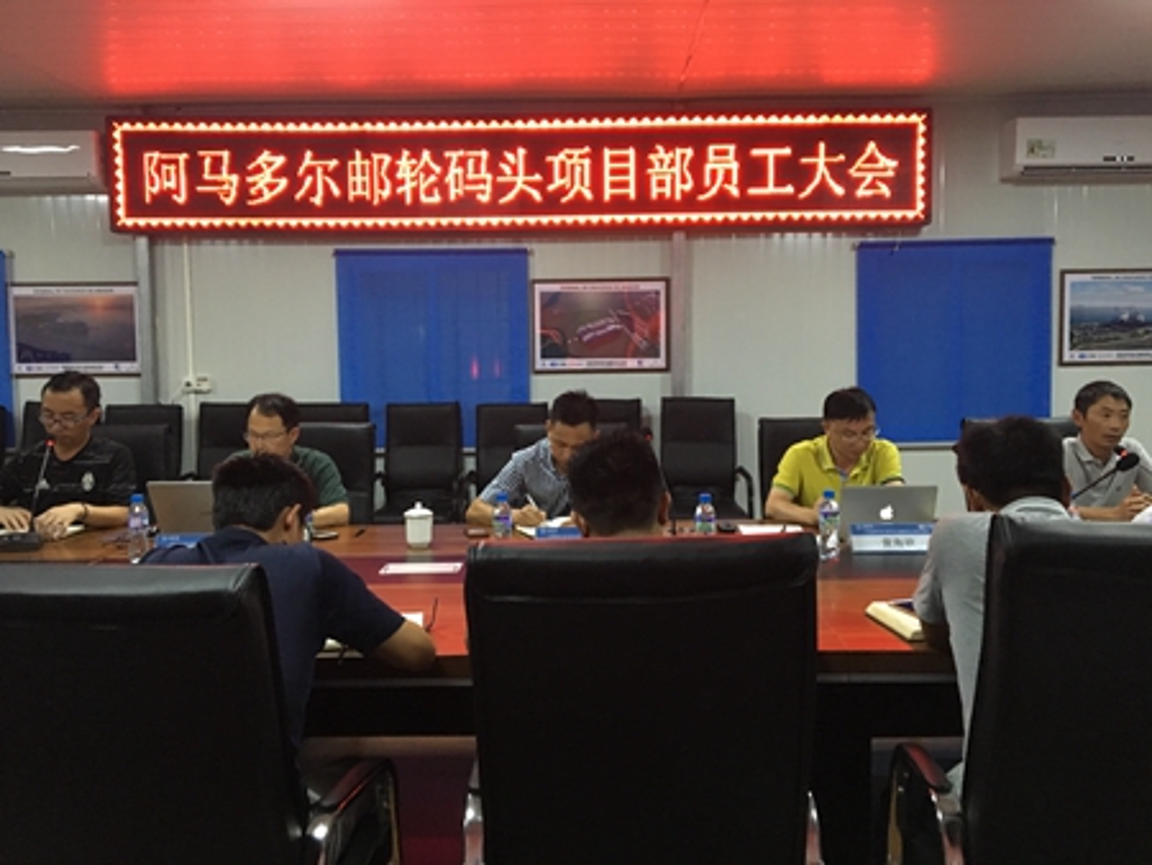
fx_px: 966
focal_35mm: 29
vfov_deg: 48.3
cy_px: 432
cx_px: 576
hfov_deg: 61.6
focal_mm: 4.15
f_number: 2.2
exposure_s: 1/15
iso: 200
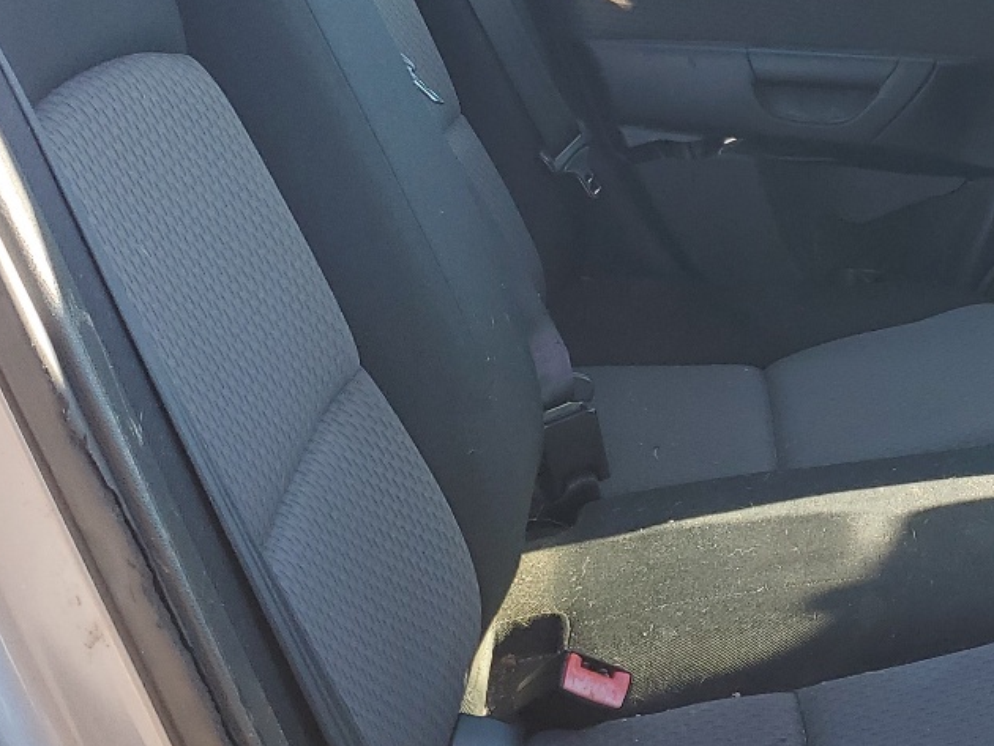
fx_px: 1896
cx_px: 989
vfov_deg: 22.2
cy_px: 268
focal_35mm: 66
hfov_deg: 27.7
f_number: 1.5
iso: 50
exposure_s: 1/169
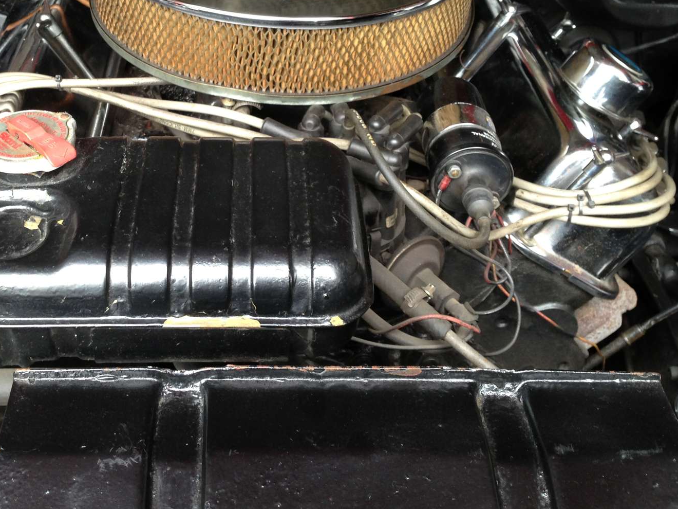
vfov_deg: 28.8
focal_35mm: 50
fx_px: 979
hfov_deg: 38.0
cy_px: 141
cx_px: 261
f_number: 2.4
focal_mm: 4.13
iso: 64
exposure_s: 1/20
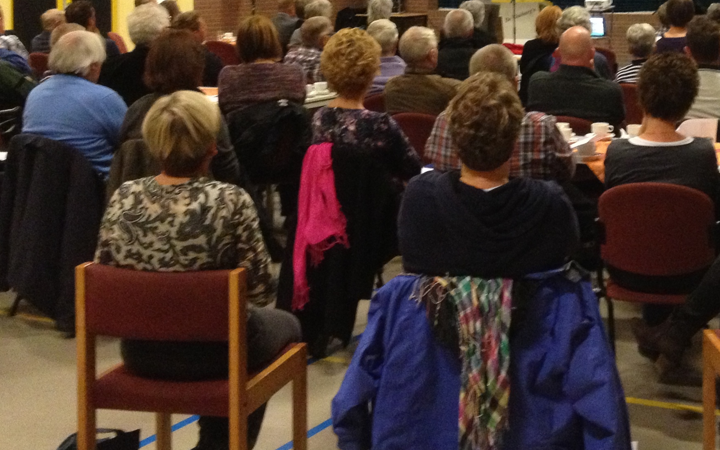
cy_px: -20
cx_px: 602
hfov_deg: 29.0
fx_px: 1354
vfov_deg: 18.3
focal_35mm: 69
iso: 400
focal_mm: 4.28
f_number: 2.4
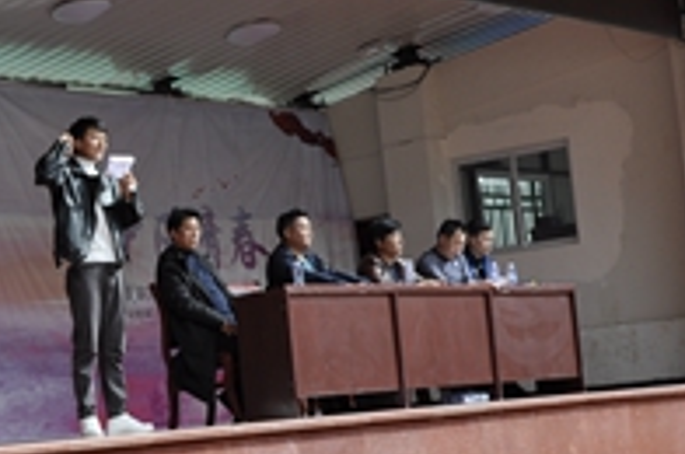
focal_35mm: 115
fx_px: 2185
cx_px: 140
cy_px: 220
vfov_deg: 11.9
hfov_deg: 17.7
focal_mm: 30
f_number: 6.7
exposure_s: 1/180
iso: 200
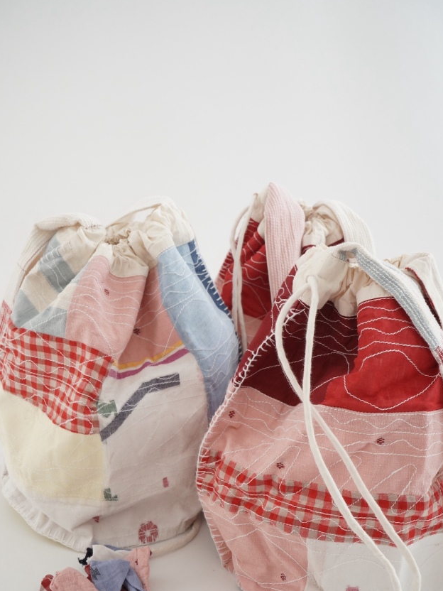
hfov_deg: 36.0
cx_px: 224
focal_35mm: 40
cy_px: 338
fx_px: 683
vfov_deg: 46.7
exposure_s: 1/160
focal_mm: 36
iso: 5000
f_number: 11
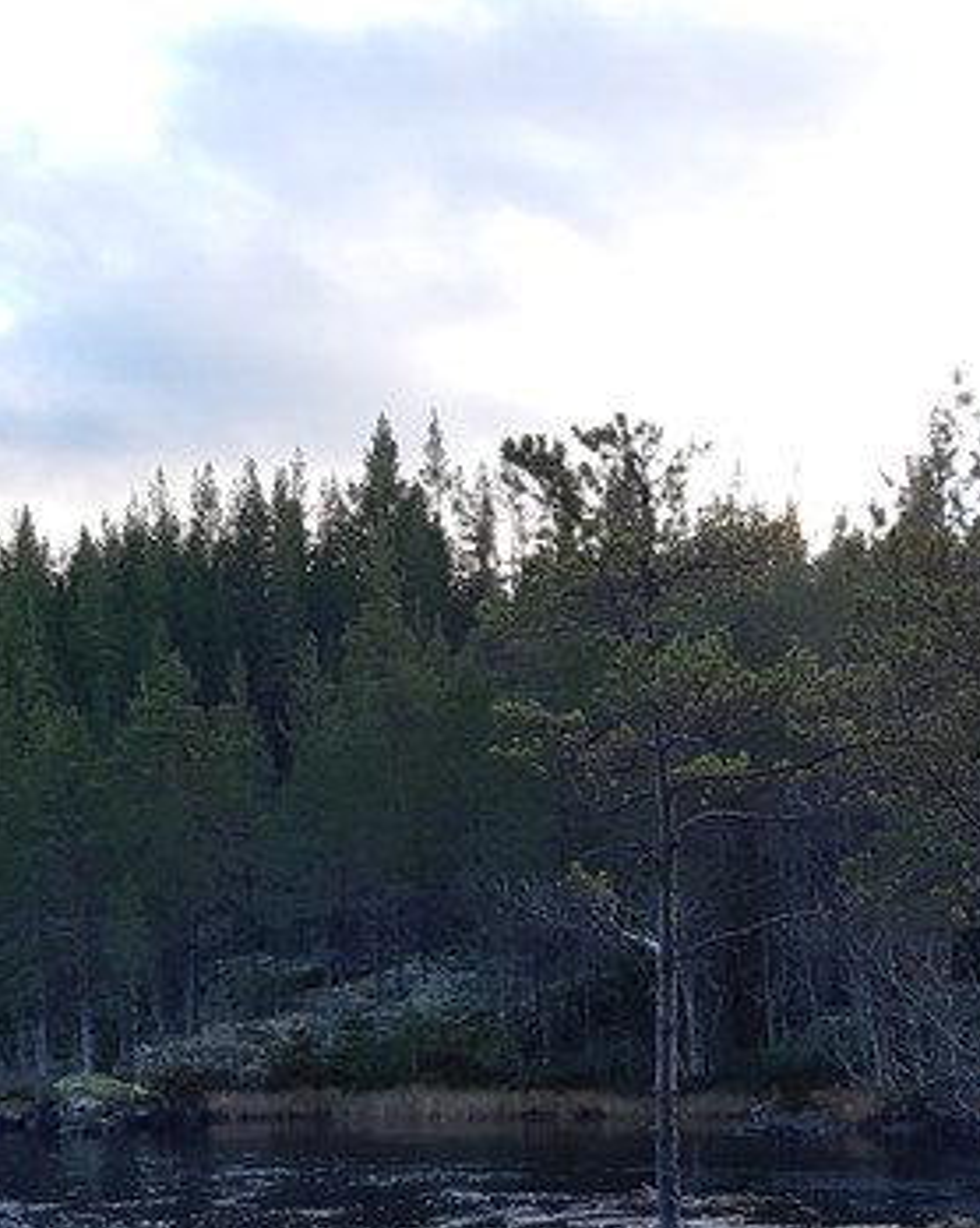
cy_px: 1263
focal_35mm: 70
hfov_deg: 21.5
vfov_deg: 25.6
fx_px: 2540
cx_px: 804
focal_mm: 3.93
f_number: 1.7
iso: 40
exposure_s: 1/282
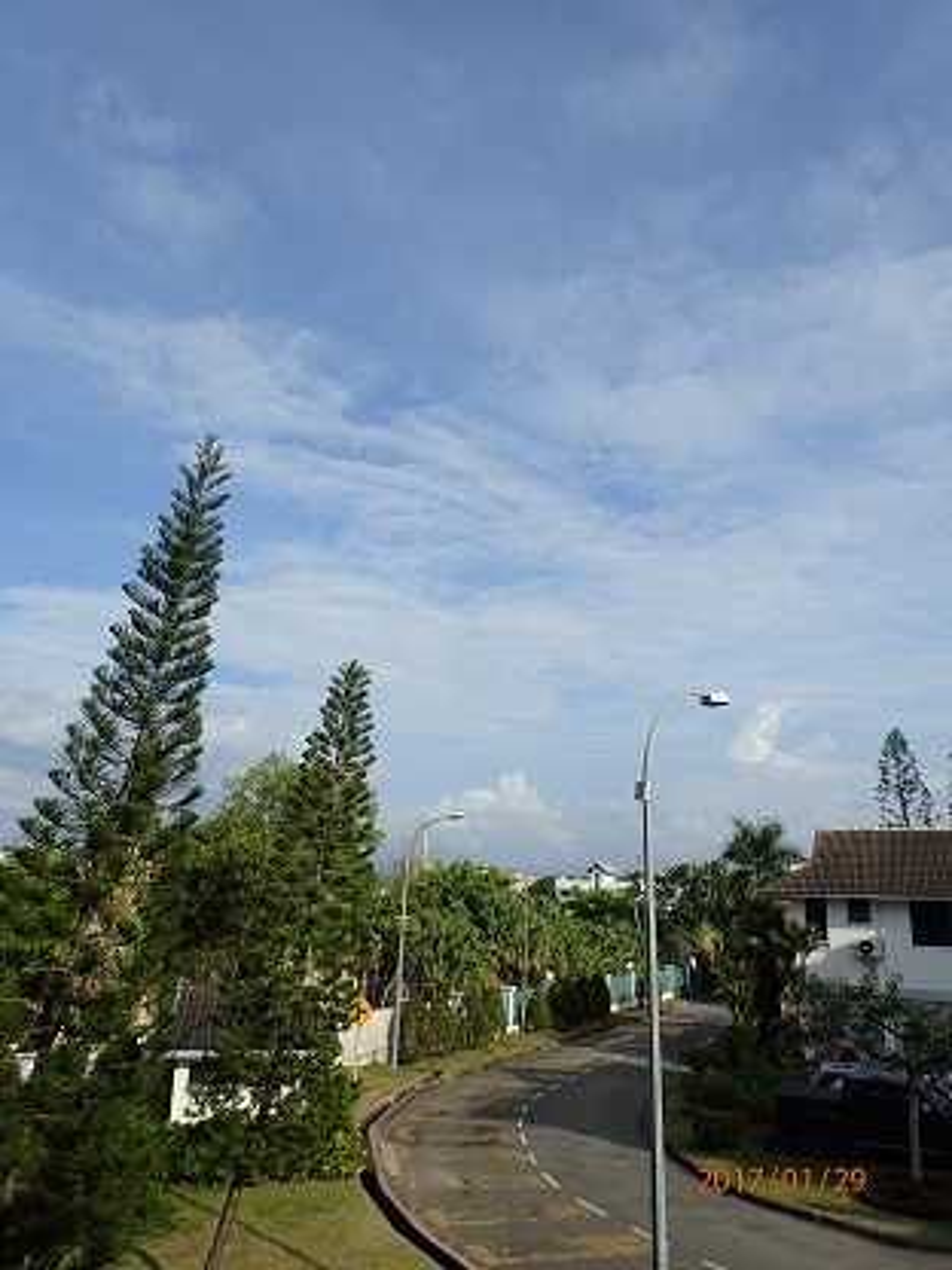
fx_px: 917
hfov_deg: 54.9
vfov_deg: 69.4
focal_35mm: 25
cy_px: 635
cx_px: 476
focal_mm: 4.5
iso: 100
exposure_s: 1/200
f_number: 8
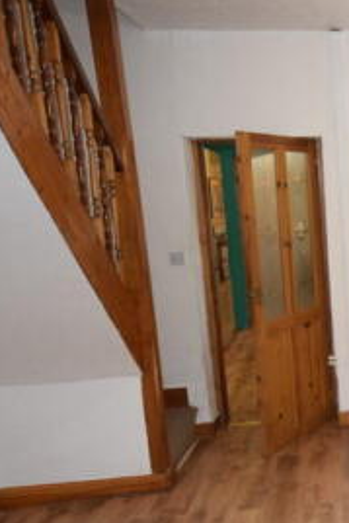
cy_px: 317
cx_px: 447
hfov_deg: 26.2
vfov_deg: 44.2
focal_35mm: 44
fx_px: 639
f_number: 4.5
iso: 1600
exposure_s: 1/60
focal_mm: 12
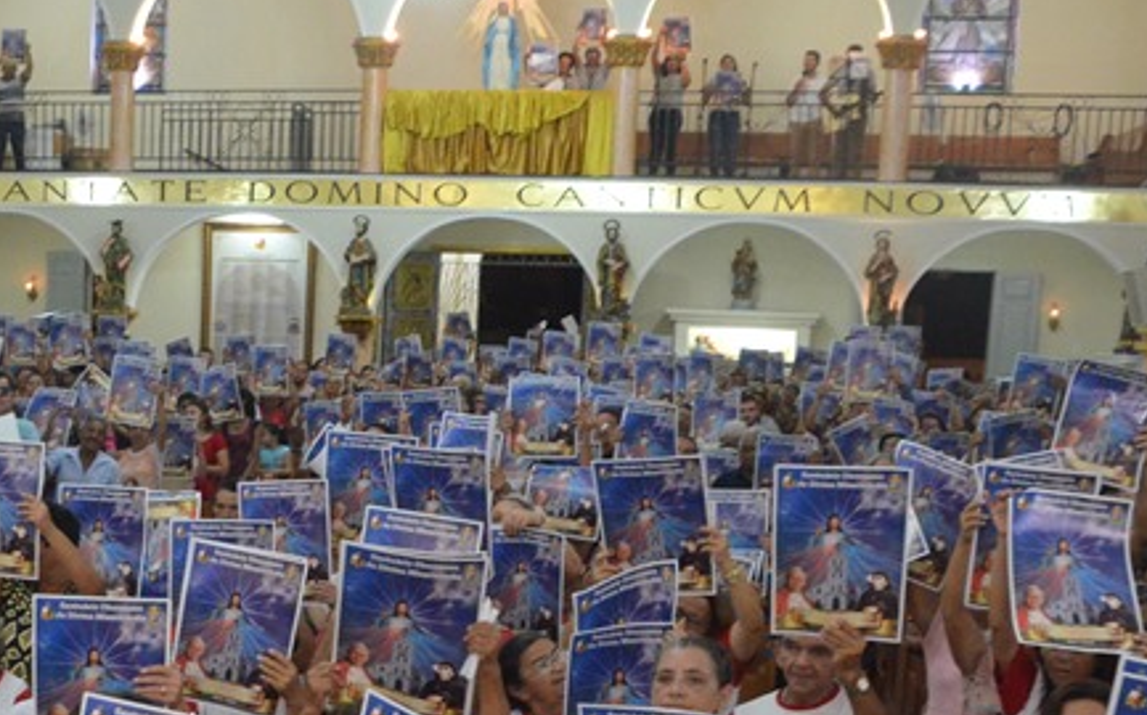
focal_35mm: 65
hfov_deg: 29.5
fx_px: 2031
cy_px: 712
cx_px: 11
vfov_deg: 19.4
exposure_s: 1/50
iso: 3200
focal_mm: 18
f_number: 4.5
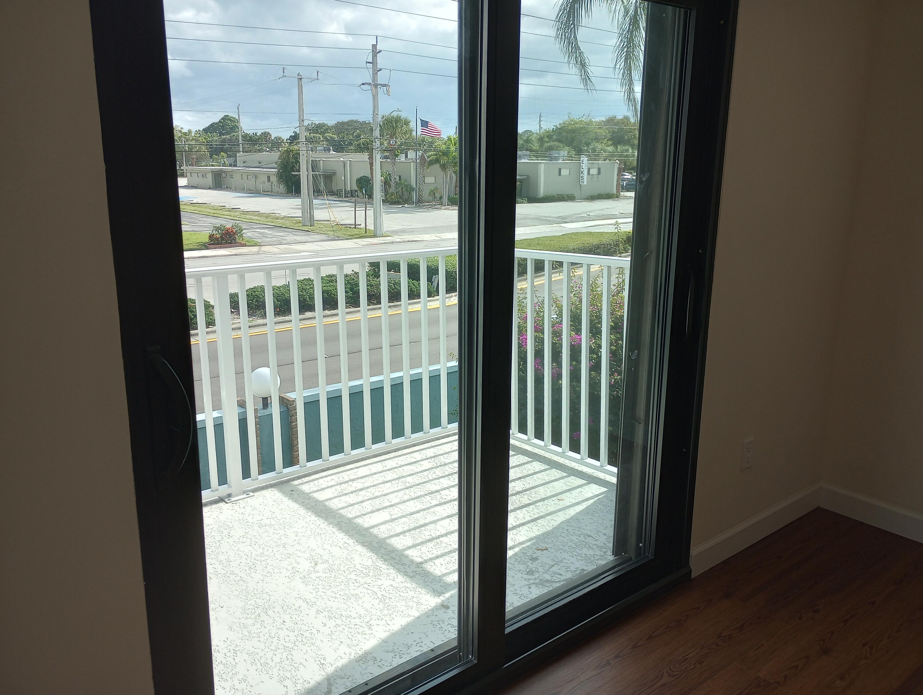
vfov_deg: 49.8
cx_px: 462
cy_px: 348
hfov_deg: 63.4
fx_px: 748
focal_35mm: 28
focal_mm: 4.27
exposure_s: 1/148
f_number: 1.8
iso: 112
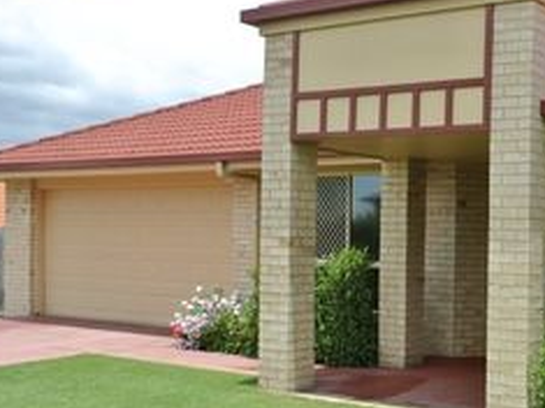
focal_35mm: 52
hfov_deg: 34.0
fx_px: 818
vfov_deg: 27.9
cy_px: 256
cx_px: 529
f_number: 5.6
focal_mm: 10
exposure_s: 1/500
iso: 100
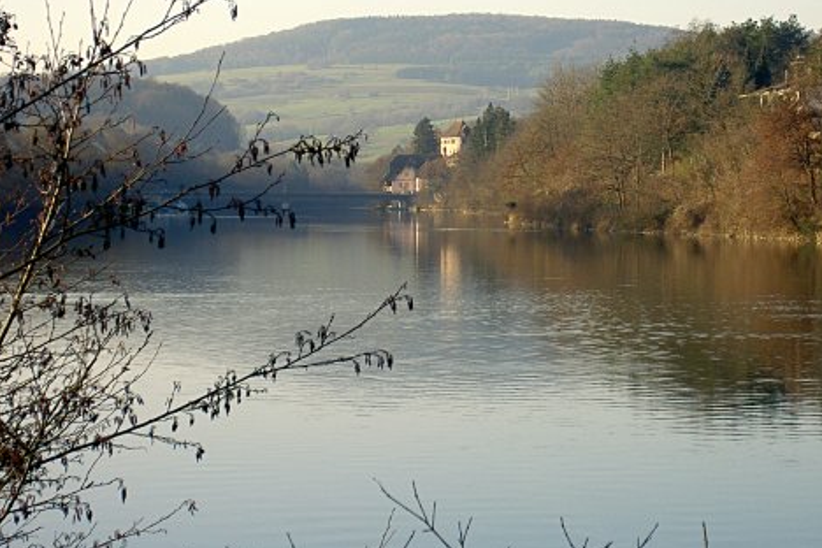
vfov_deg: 10.1
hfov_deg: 15.1
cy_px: 163
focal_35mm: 136
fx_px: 3105
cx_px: 483
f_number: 4.9
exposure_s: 1/160
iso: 50
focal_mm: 16.8
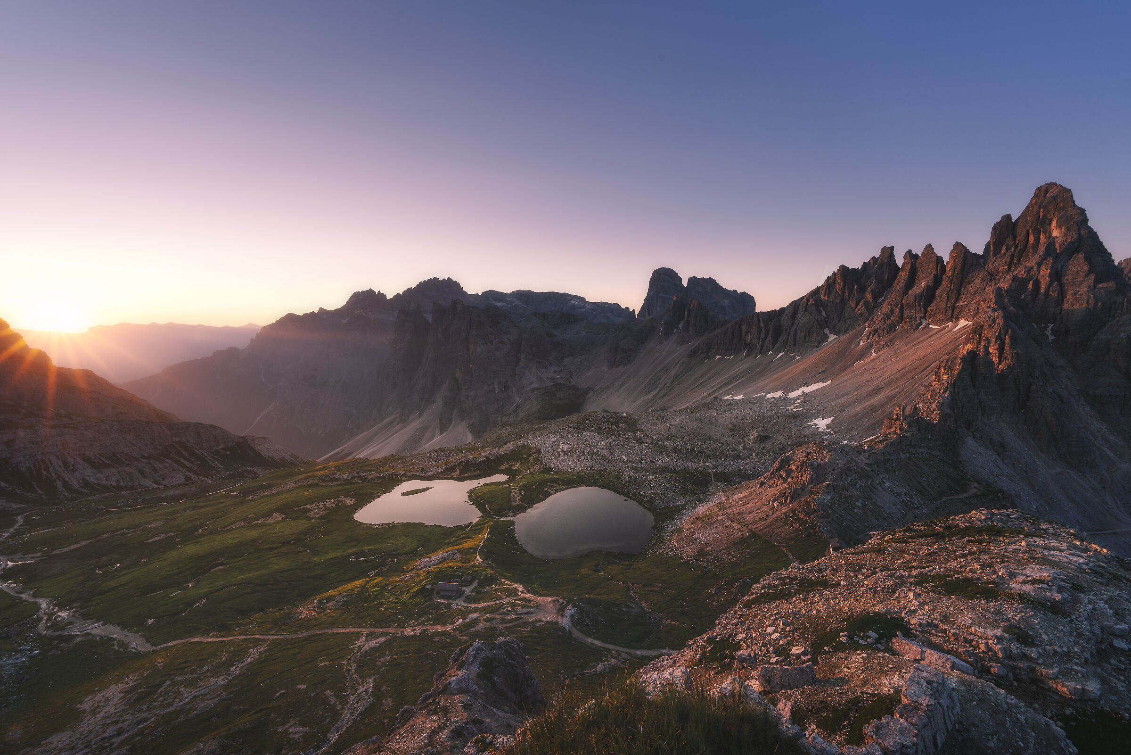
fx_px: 440
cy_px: 378
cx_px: 566
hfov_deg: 104.2
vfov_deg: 81.2
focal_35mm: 14
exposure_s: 1/20
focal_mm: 14
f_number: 14
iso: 100
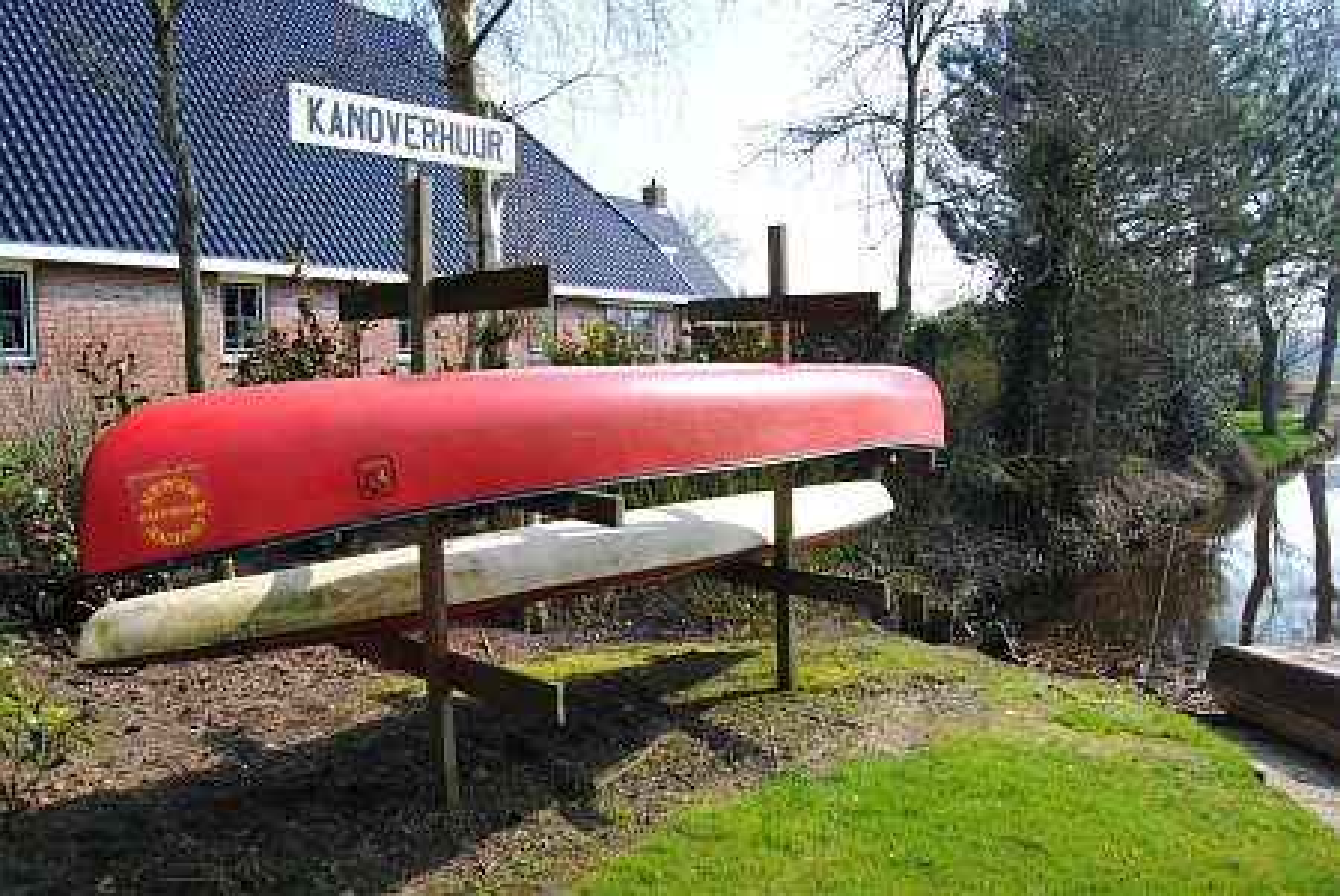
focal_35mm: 27
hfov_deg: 67.3
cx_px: 670
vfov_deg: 48.0
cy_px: 448
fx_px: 1006
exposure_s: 1/200
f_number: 7.1
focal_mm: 18
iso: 100
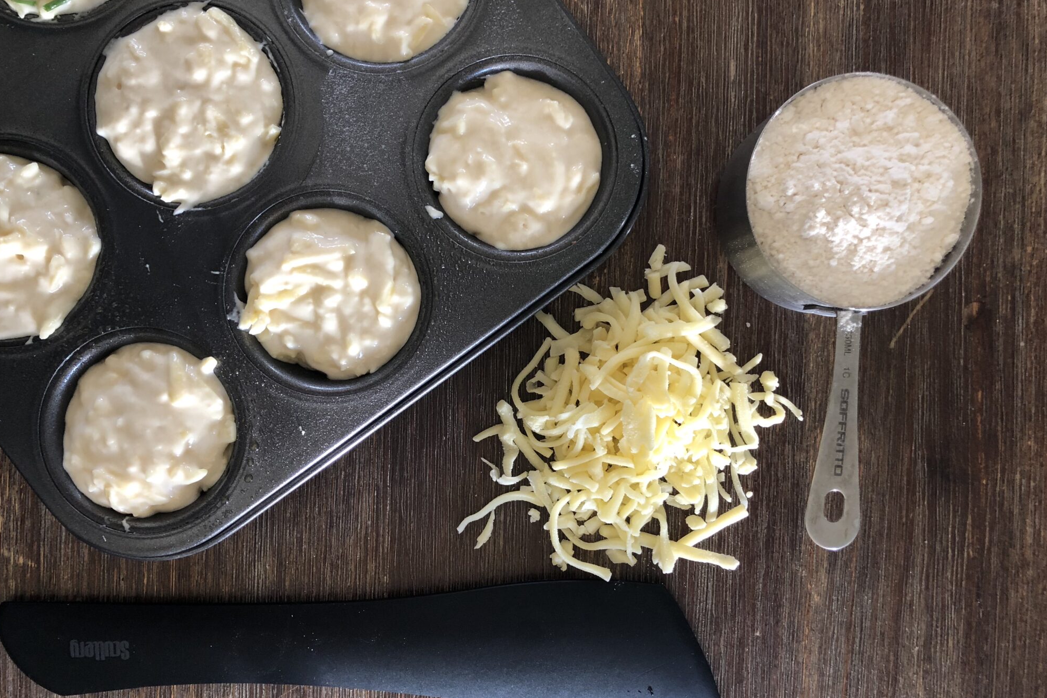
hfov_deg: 61.9
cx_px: 517
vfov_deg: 43.6
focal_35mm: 30
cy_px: 343
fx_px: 872
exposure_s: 1/24
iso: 40
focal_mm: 3.99
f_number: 1.8
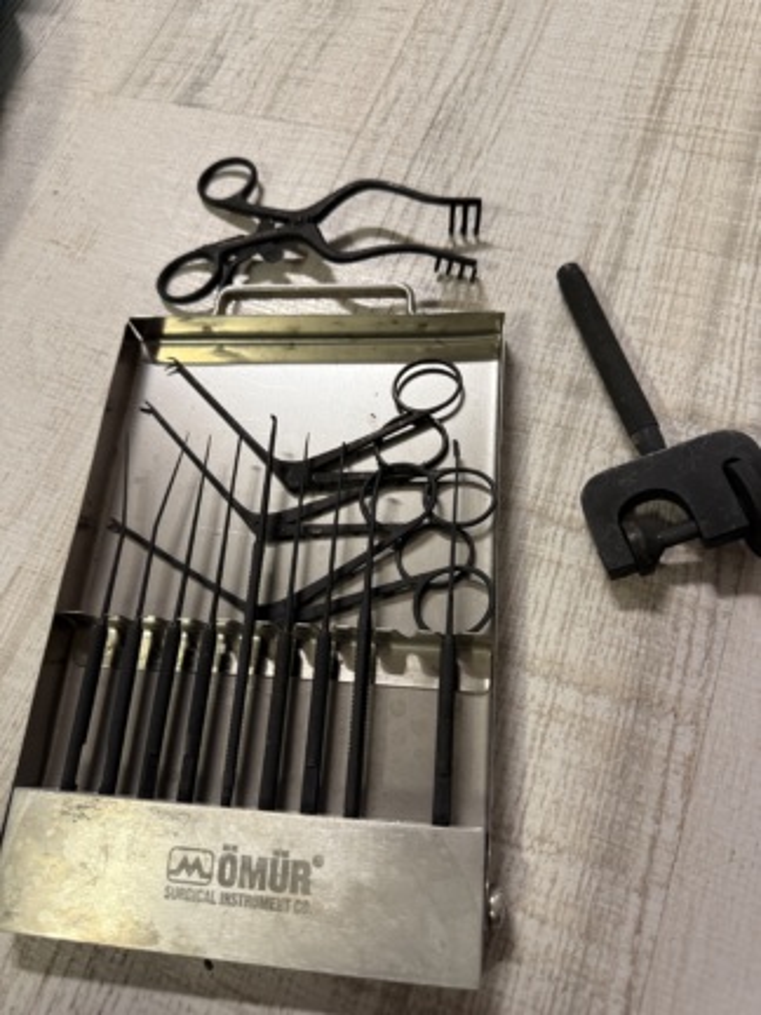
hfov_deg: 56.8
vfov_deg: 71.6
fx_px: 703
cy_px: 508
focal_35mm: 24
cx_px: 380
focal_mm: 6.76
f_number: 1.78
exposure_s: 1/50
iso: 250
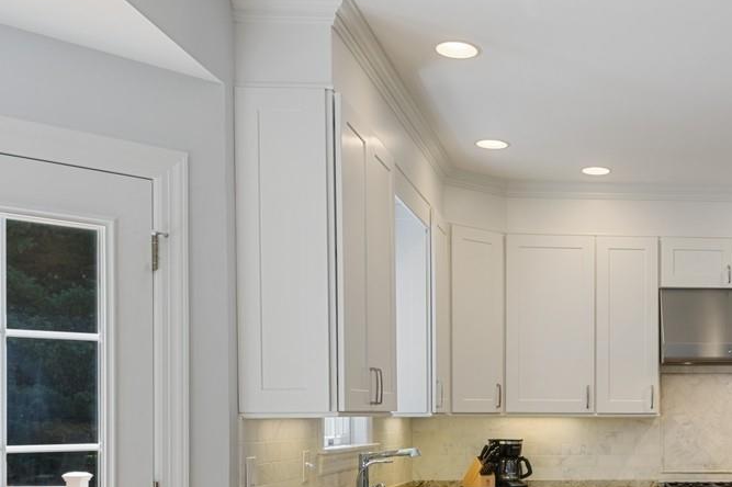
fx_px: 975
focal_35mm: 48
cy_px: 434
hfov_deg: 37.8
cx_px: 685
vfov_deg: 27.1
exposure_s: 1/6
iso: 200
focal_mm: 20
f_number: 8
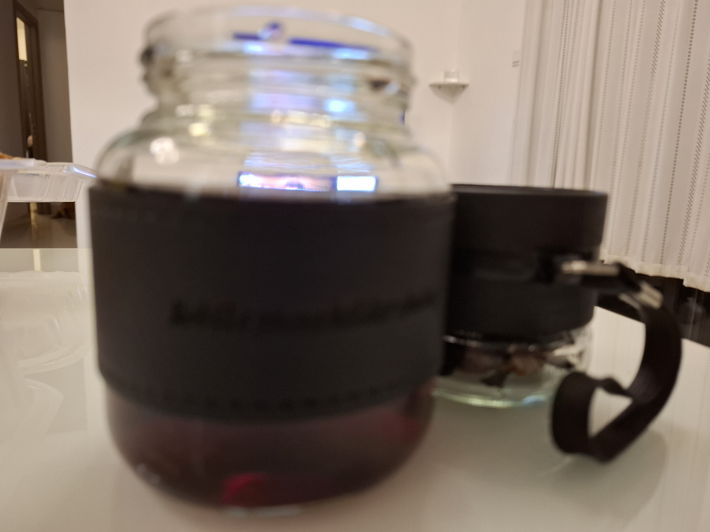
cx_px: 355
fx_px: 472
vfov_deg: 58.9
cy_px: 266
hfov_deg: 73.9
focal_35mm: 23
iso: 400
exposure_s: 1/33
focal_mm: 5.54
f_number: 1.8
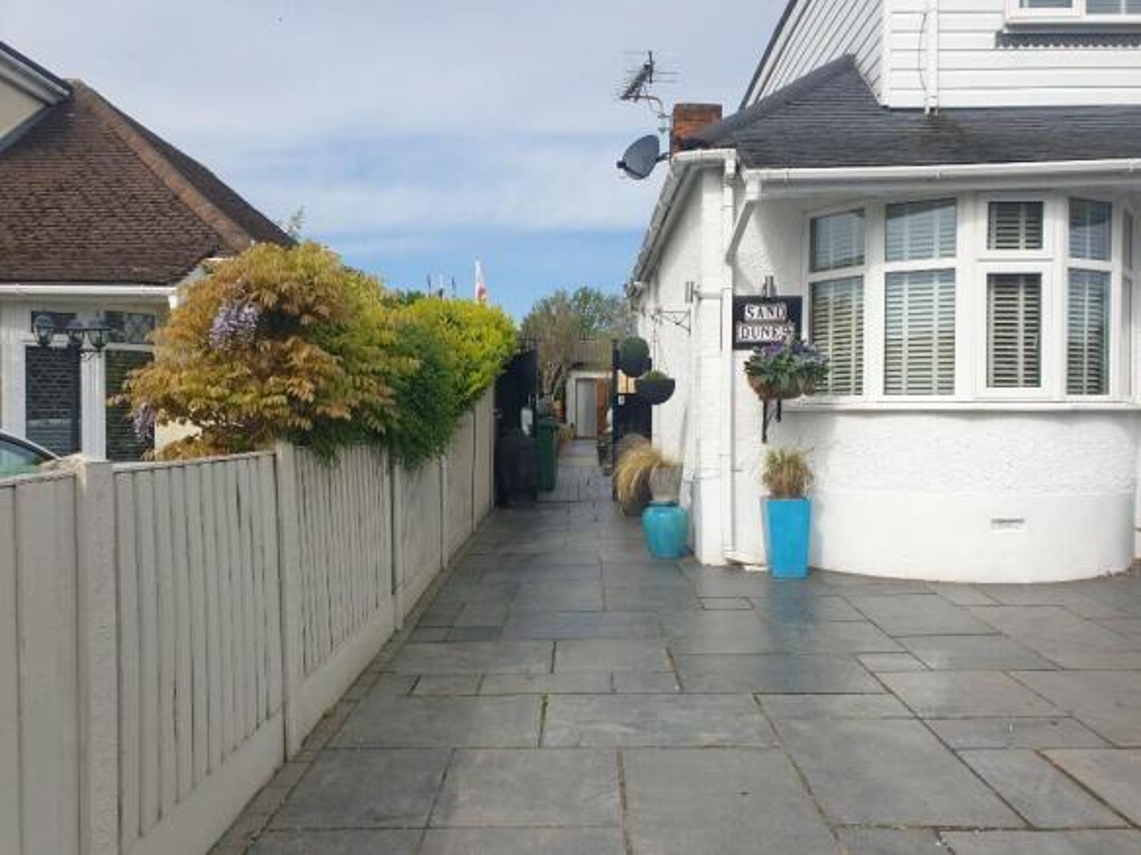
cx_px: 570
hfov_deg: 67.3
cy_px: 428
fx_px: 857
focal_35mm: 26
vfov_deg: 53.0
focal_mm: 4.3
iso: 50
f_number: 2.4
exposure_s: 1/1288
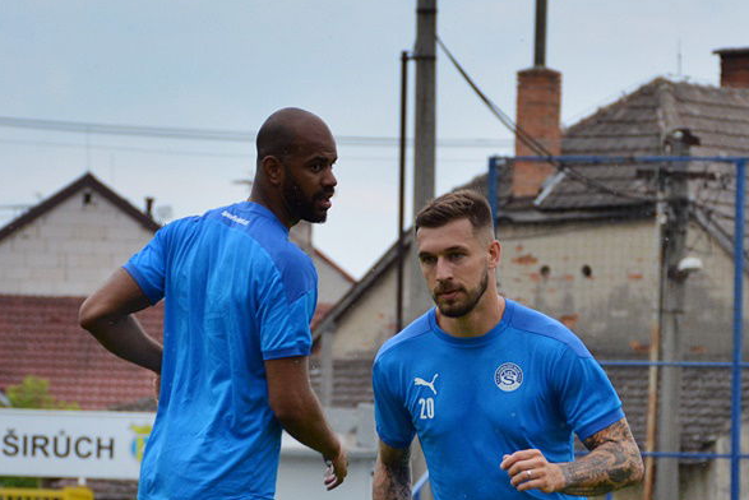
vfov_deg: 3.4
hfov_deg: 5.1
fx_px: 8373
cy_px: 599
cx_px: 482
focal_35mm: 402
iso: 640
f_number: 5.6
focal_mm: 105
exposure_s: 1/1000
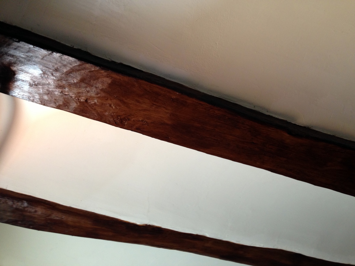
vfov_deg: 42.9
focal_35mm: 33
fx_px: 338
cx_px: 178
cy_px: 133
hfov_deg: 55.4
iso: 100
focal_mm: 4.13
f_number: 2.4
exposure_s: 1/20
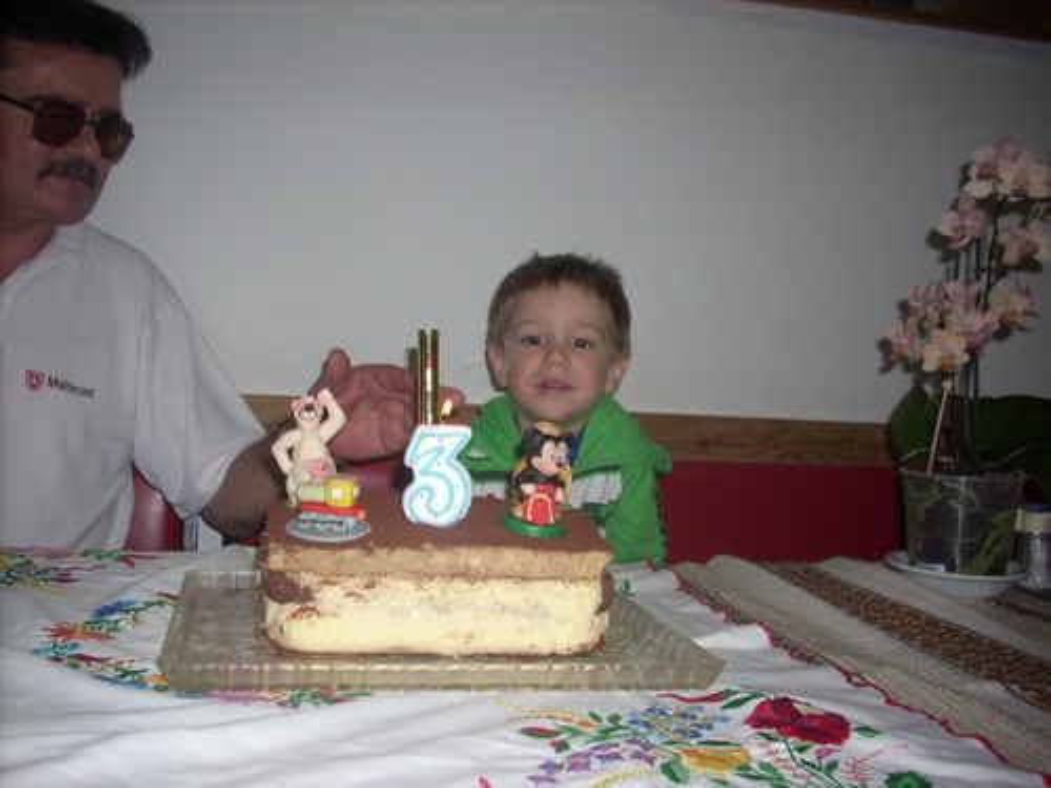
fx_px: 1123
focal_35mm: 37
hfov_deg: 50.1
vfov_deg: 38.7
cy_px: 394
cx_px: 526
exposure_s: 1/60
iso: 64
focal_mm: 6.2
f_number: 2.8
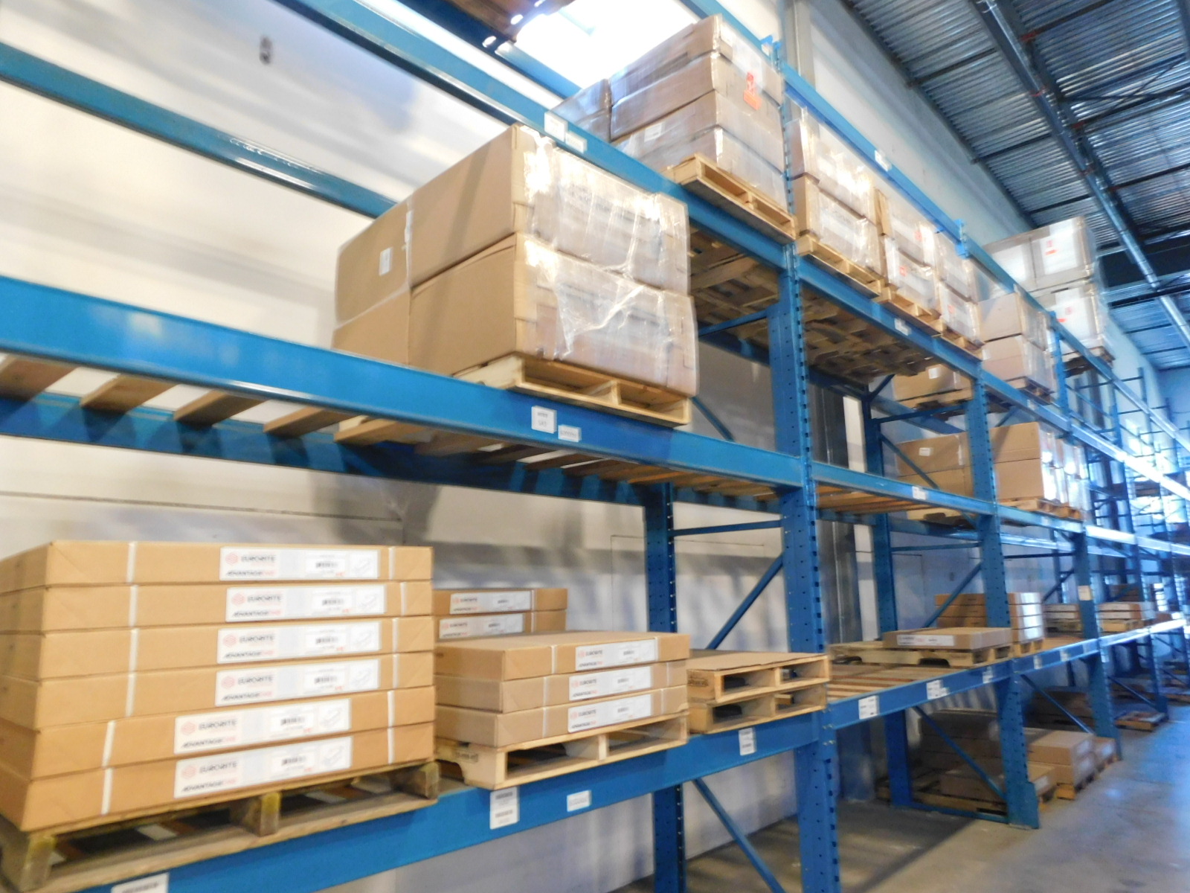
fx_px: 791
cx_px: 595
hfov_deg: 73.9
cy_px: 446
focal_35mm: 23
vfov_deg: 58.9
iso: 400
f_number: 3
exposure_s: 1/8
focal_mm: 4
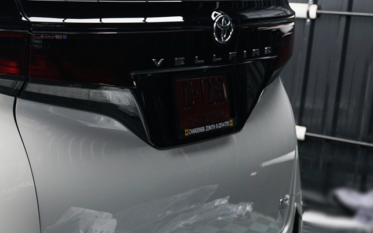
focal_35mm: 92
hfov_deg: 20.5
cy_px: 142
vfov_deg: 14.2
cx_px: -120
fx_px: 935
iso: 160
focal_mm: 29
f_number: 4
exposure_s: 1/60
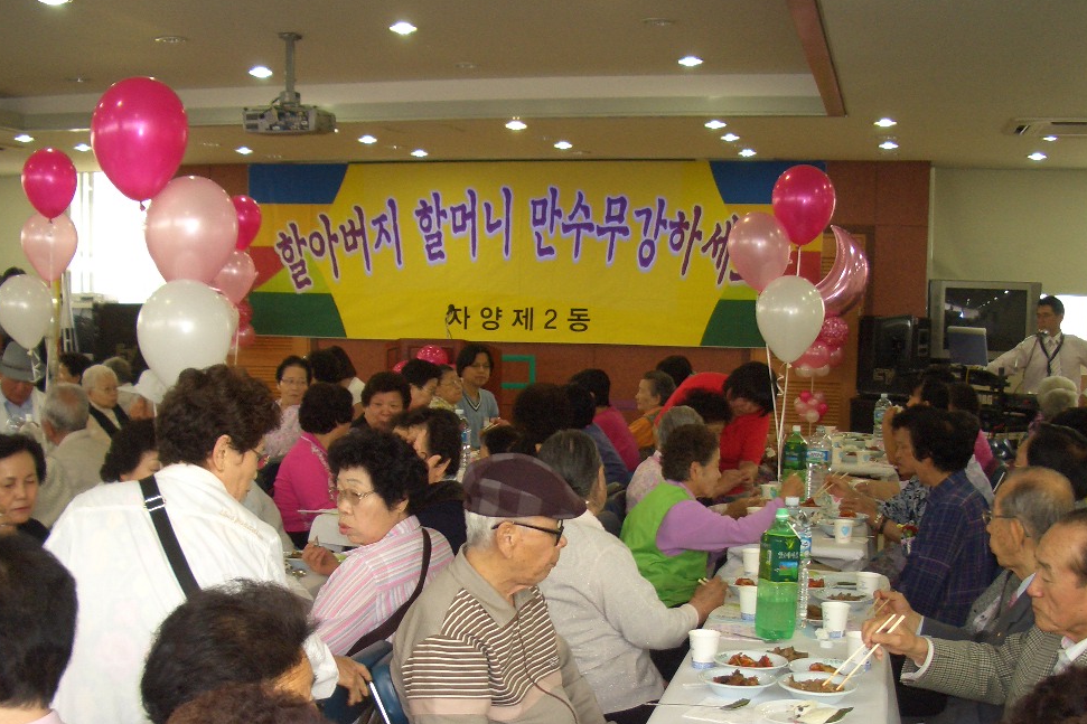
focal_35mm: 48
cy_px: 529
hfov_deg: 41.1
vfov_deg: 27.7
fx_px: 1449
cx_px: 489
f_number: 2.6
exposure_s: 1/60
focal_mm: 5.8
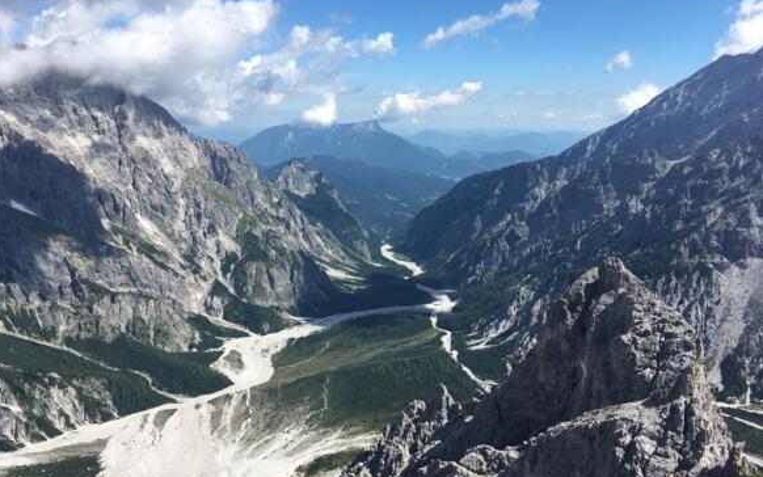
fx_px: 645
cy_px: 257
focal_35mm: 31
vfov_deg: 40.6
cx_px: 380
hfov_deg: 61.2
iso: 25
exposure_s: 1/1570
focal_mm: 4.15
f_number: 2.2
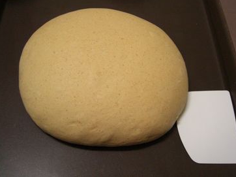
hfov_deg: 44.8
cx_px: 128
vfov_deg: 34.3
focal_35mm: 42
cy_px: 80
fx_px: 286
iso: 800
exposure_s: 1/50
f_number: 2.8
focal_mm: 7.9
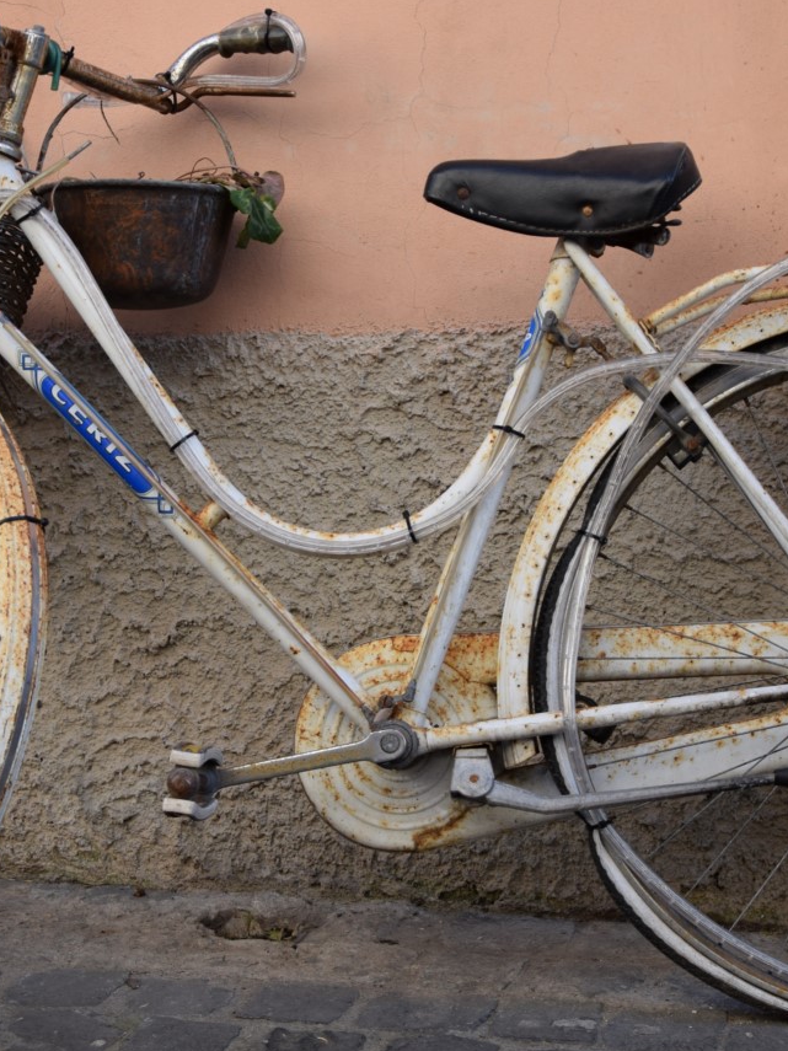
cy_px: 453
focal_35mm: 81
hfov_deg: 18.2
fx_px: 2459
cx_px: 379
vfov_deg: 24.1
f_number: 5
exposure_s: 1/125
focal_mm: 30
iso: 100
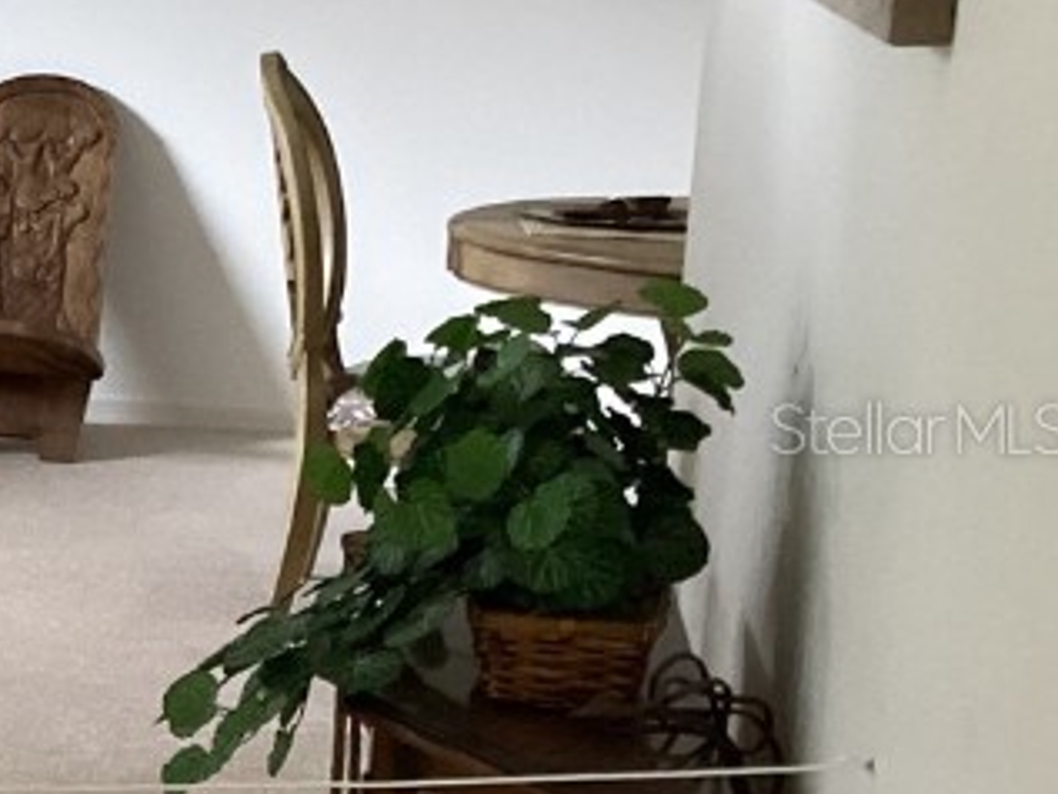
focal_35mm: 100
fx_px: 3058
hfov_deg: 17.3
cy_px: 427
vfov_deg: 14.8
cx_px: -624
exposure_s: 1/40
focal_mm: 3.3
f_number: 2.4
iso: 400
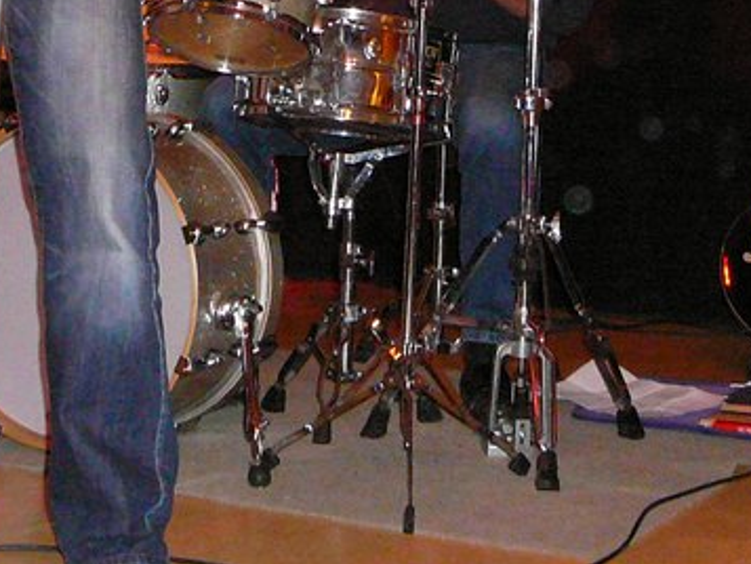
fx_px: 2127
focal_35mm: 98
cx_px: 484
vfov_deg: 14.7
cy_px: -93
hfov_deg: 20.0
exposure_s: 1/30
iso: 400
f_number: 2.8
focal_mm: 5.2
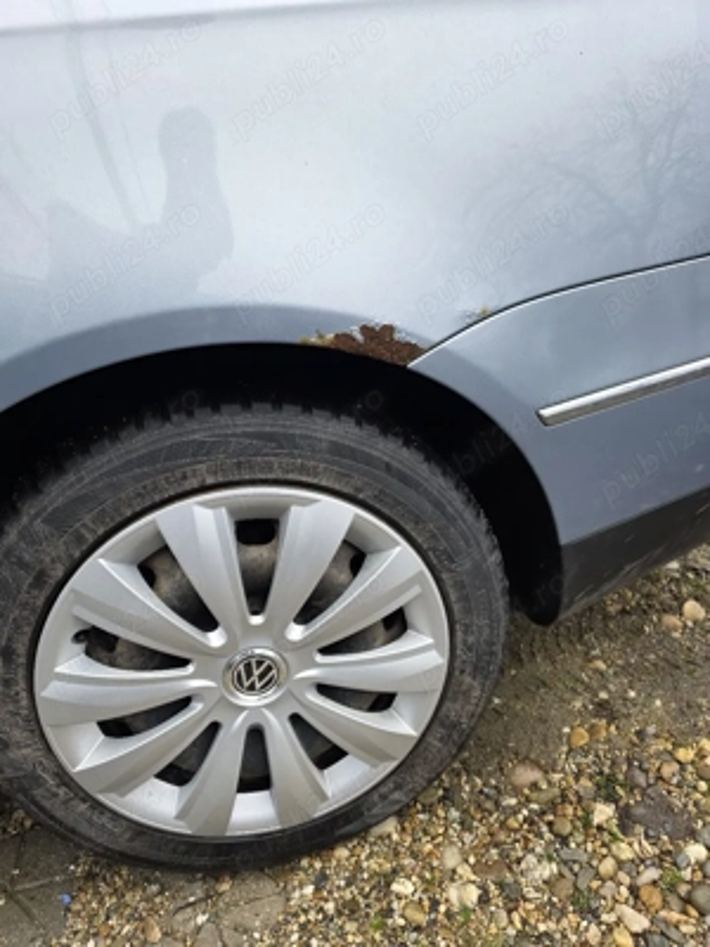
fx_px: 629
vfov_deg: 73.9
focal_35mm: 23
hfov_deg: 58.9
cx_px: 355
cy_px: 474
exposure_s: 1/182
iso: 125
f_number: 1.7
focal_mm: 6.3
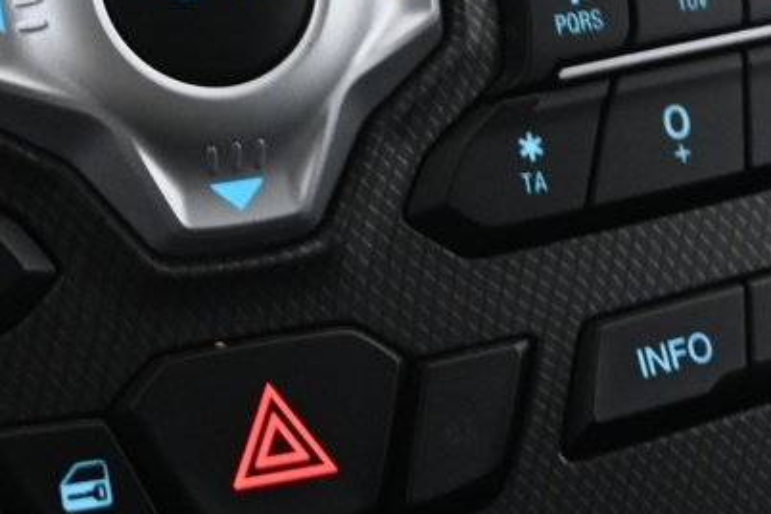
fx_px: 2913
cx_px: 280
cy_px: -58
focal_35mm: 136
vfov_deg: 10.0
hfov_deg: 15.1
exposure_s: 1/8
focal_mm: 22.5
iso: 1600
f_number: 4.5
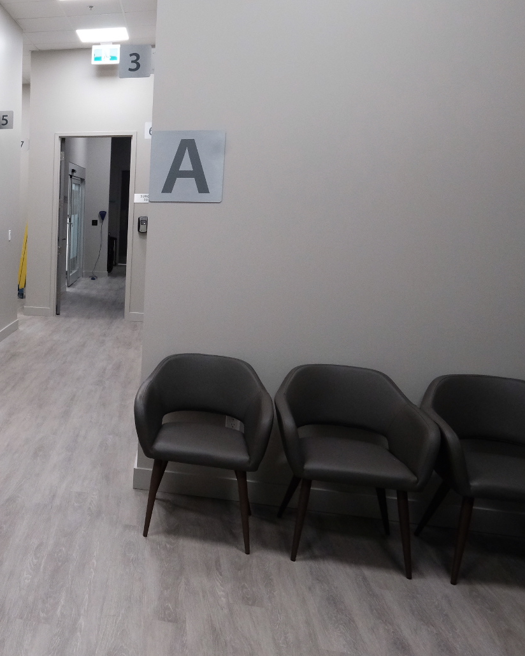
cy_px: 291
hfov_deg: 37.5
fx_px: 660
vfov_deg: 52.7
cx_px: -29
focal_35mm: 34
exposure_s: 1/20
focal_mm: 13.8
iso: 2500
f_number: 11
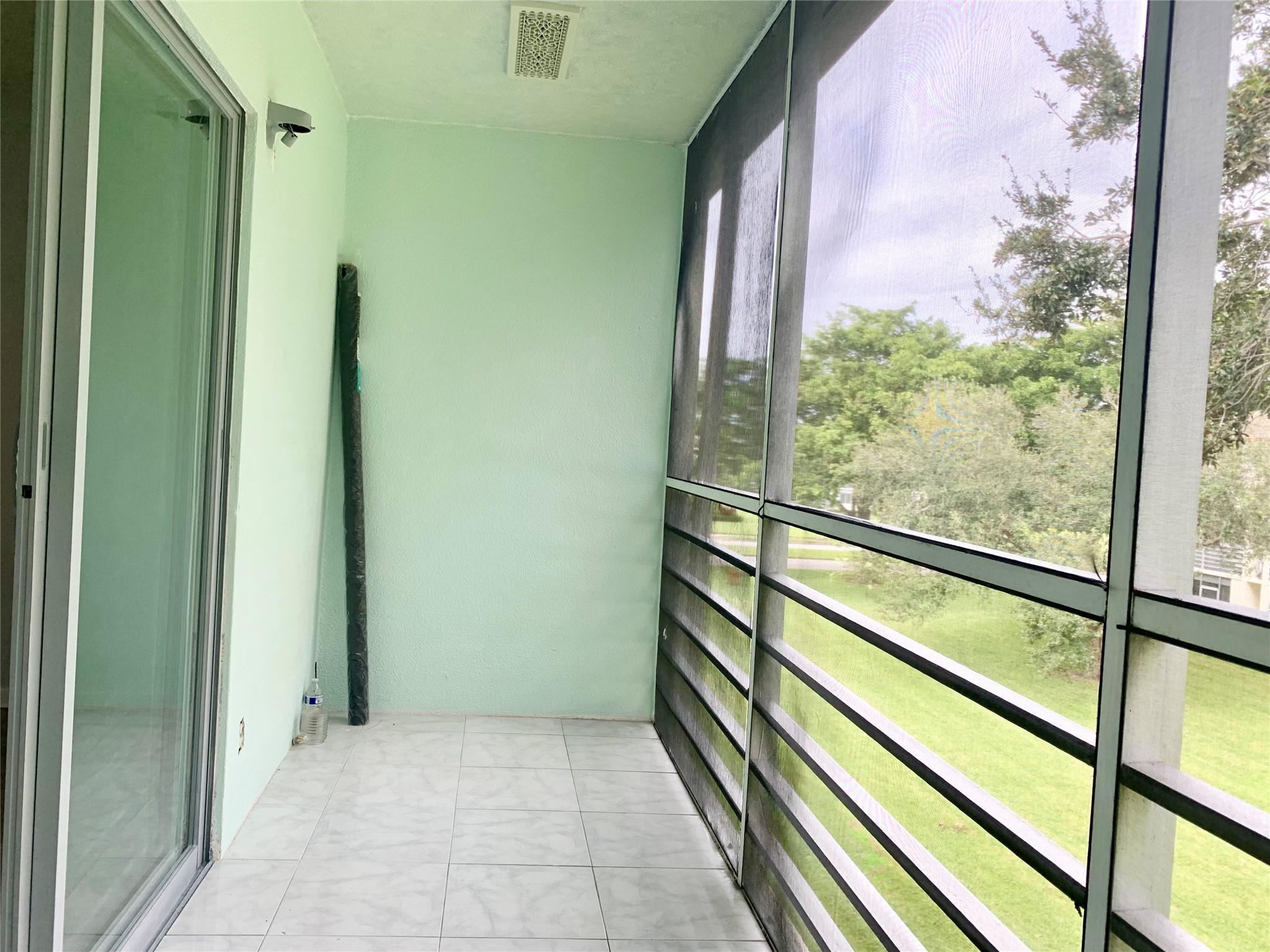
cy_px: 476
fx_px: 954
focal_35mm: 26
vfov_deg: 53.1
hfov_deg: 67.3
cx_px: 635
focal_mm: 4.25
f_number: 1.8
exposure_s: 1/122
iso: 25
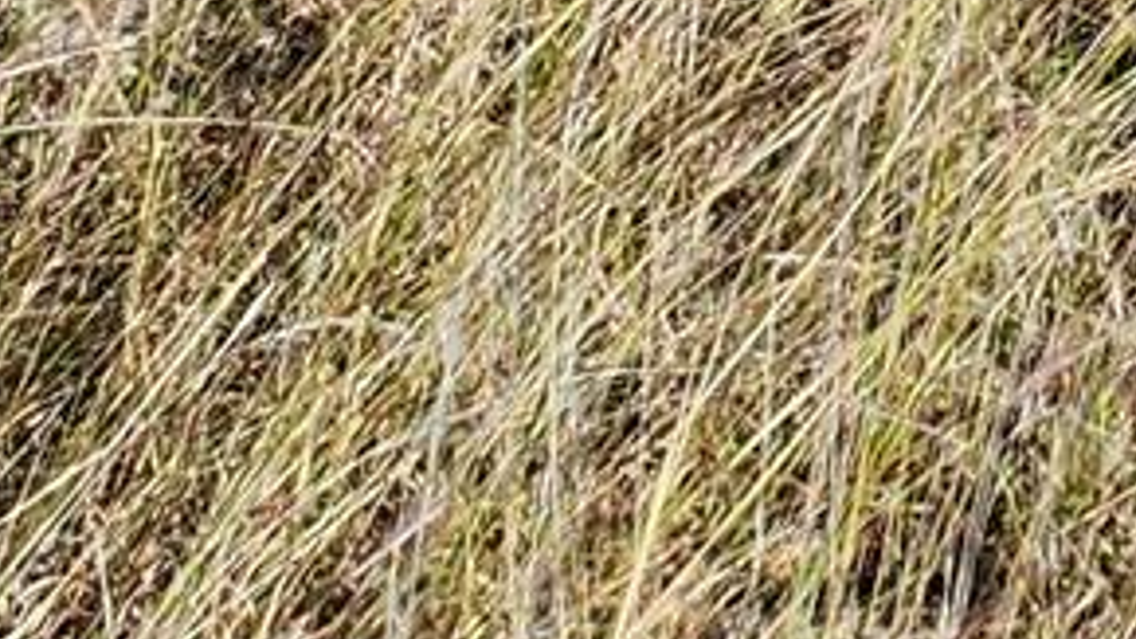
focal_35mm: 100
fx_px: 3012
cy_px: -2258
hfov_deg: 16.4
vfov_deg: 7.0
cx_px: 2268
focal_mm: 2.2
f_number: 2.2
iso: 50
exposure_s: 1/1672
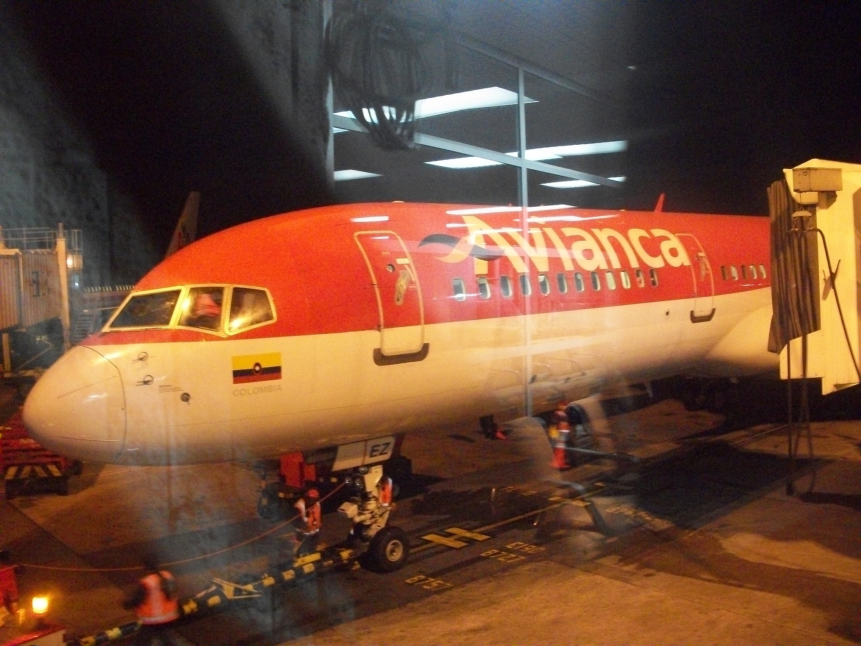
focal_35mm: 35
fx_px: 871
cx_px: 430
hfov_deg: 52.6
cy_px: 323
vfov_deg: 40.7
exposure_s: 1/10
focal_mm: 6.3
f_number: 3.1
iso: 640
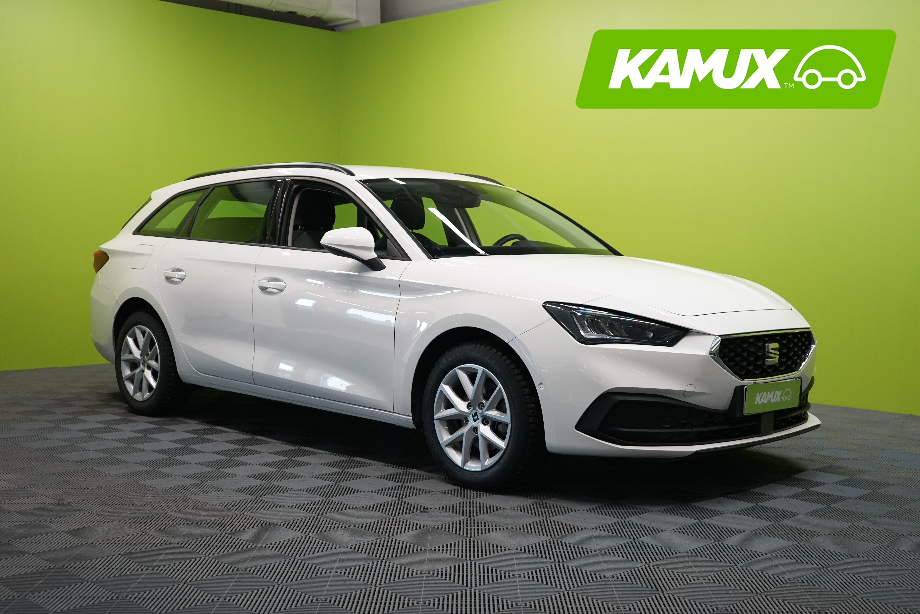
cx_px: 460
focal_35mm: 42
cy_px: 307
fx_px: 1073
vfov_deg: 31.9
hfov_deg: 46.4
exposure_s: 1/50
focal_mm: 42
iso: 1250
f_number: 4.5
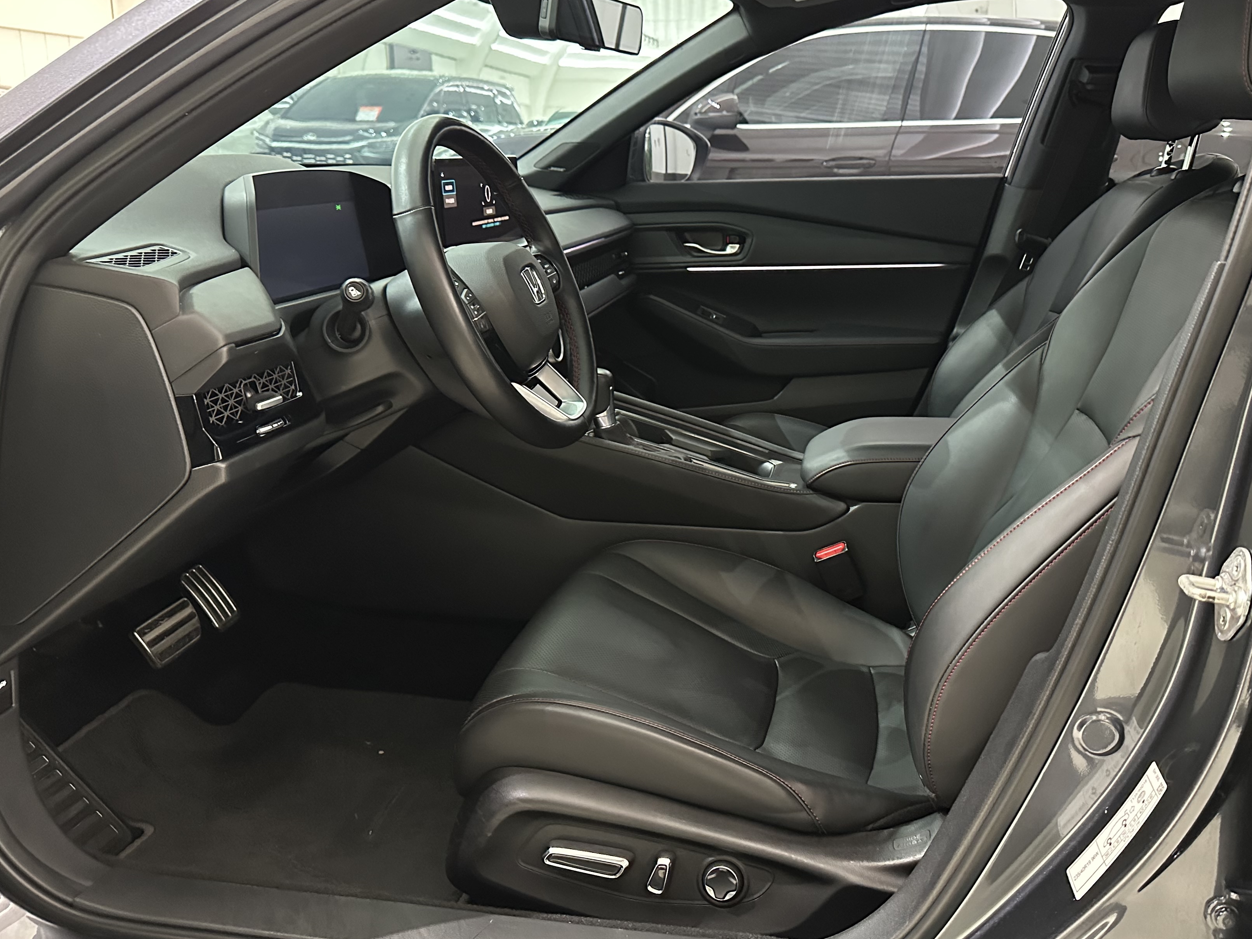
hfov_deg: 59.6
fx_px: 1085
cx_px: 727
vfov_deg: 46.7
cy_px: 430
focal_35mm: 30
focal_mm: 6.86
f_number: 1.78
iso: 1000
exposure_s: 1/37
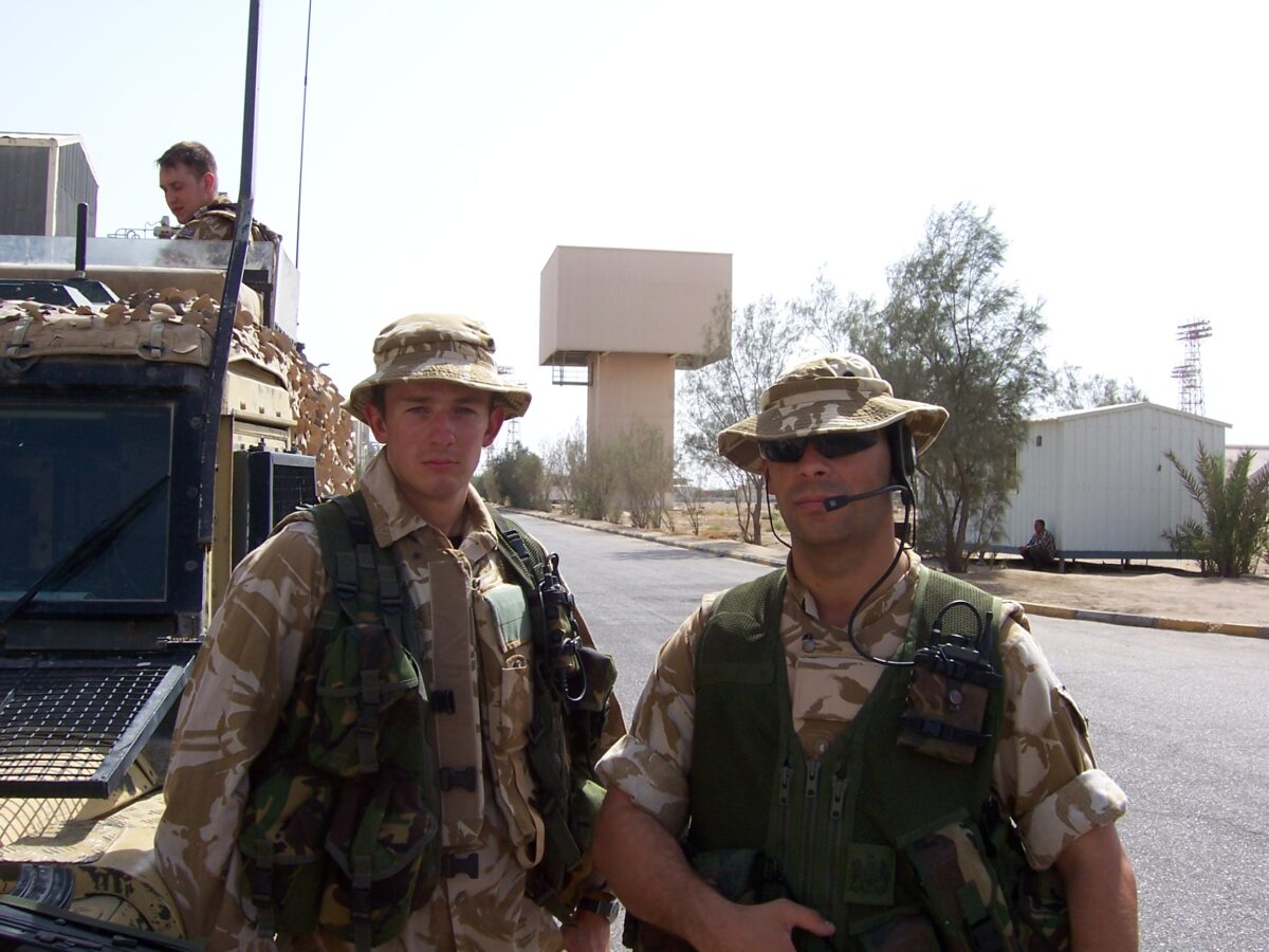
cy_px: 476
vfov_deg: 39.7
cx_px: 634
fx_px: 1320
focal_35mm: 36
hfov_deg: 51.4
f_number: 4.8
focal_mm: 6
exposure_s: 1/350
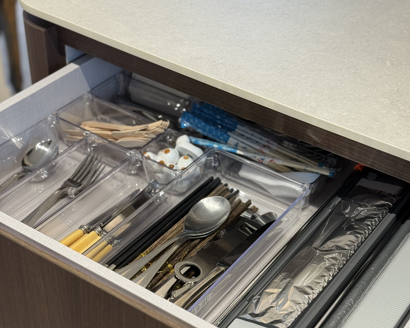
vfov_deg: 24.1
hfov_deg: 30.0
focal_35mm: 63
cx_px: 206
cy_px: 216
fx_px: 764
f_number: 1.78
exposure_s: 1/50
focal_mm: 6.76
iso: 80
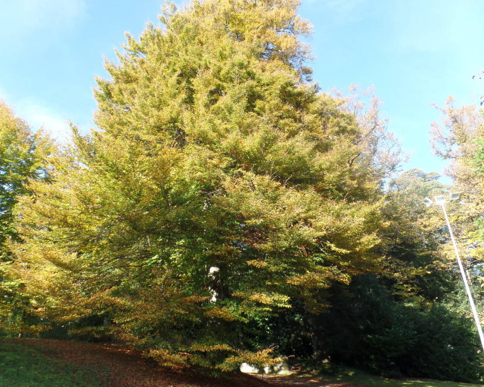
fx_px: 358
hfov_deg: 68.0
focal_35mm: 25
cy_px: 188
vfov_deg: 56.8
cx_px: 221
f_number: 3.5
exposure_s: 1/125
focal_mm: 4.1
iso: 80
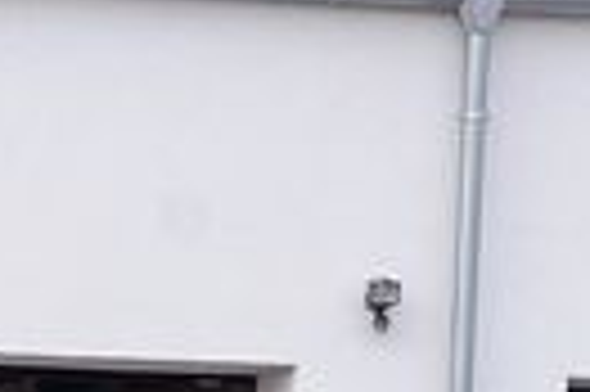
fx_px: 7955
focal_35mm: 486
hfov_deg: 4.2
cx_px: -351
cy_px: 1237
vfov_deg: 2.8
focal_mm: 50
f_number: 9
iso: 500
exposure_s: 1/320
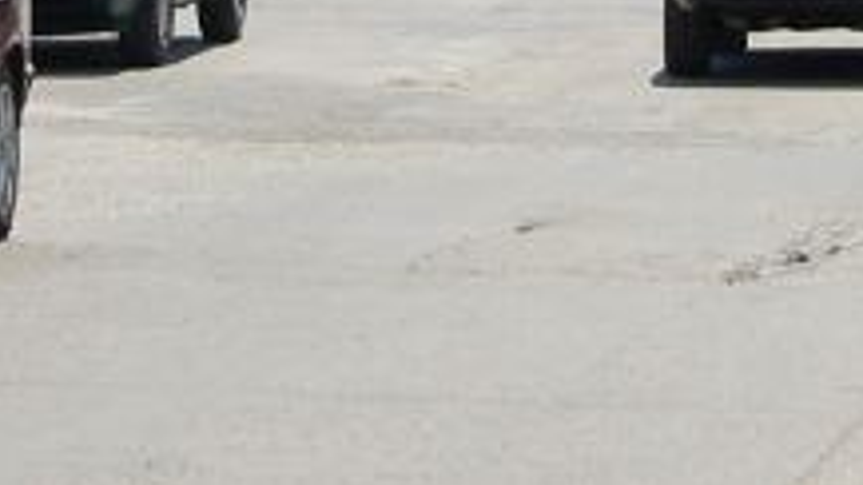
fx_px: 6708
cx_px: 255
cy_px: -690
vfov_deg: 4.1
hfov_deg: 7.4
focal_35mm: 293
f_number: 10
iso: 200
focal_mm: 45
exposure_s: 1/400
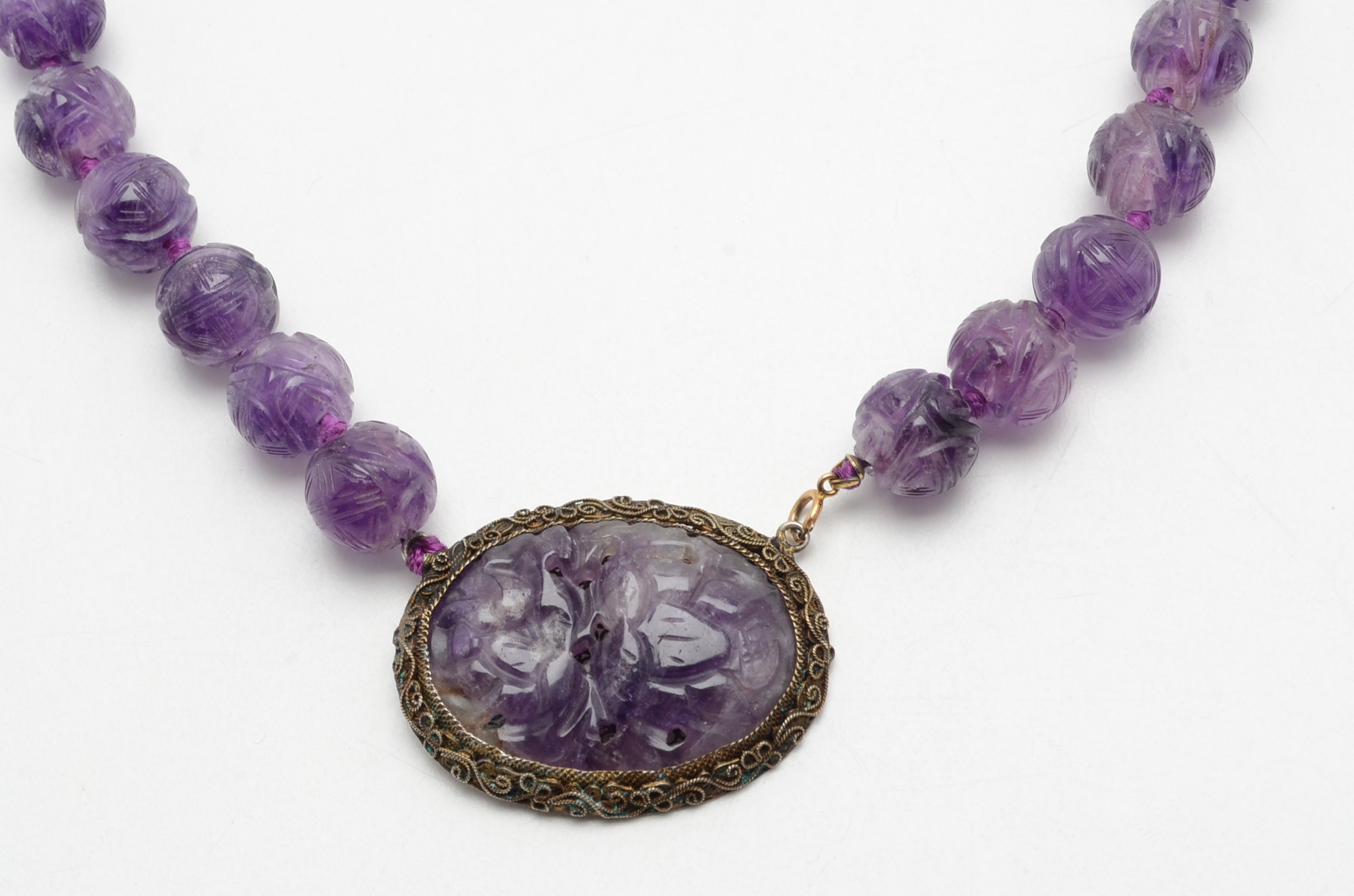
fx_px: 3625
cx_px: 587
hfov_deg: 21.1
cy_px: 413
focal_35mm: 97
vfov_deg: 14.1
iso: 200
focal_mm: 55
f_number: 14
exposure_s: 1/125
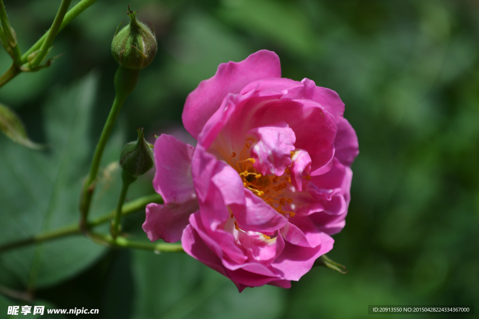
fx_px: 1098
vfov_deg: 16.6
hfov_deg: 24.6
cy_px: 160
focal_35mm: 82
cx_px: 240
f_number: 5.6
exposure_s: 1/400
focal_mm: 55
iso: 100
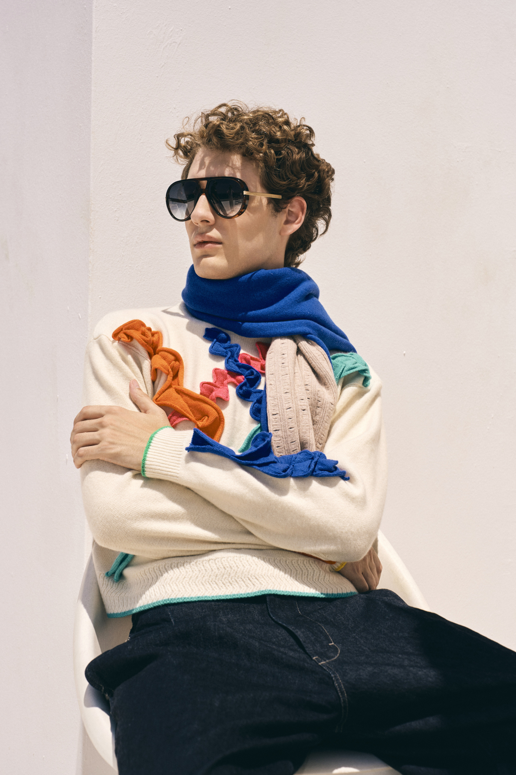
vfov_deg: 31.0
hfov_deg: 20.9
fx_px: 1397
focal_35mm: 65
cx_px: 258
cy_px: 388
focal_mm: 65
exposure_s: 1/250
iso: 100
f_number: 6.3
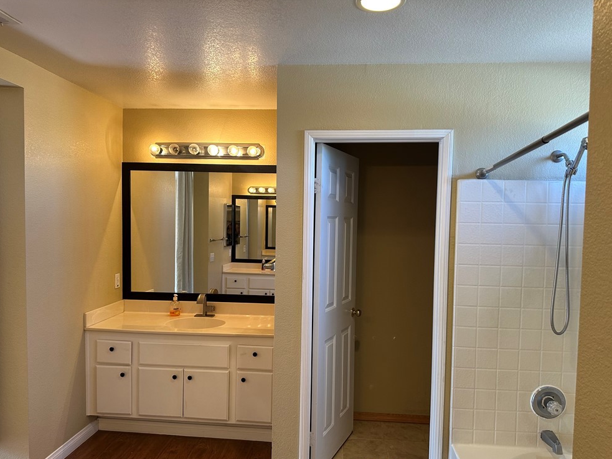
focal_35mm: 25
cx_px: 307
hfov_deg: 69.4
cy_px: 237
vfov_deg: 54.9
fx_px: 442
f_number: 1.78
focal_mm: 6.86
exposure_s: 1/120
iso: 200
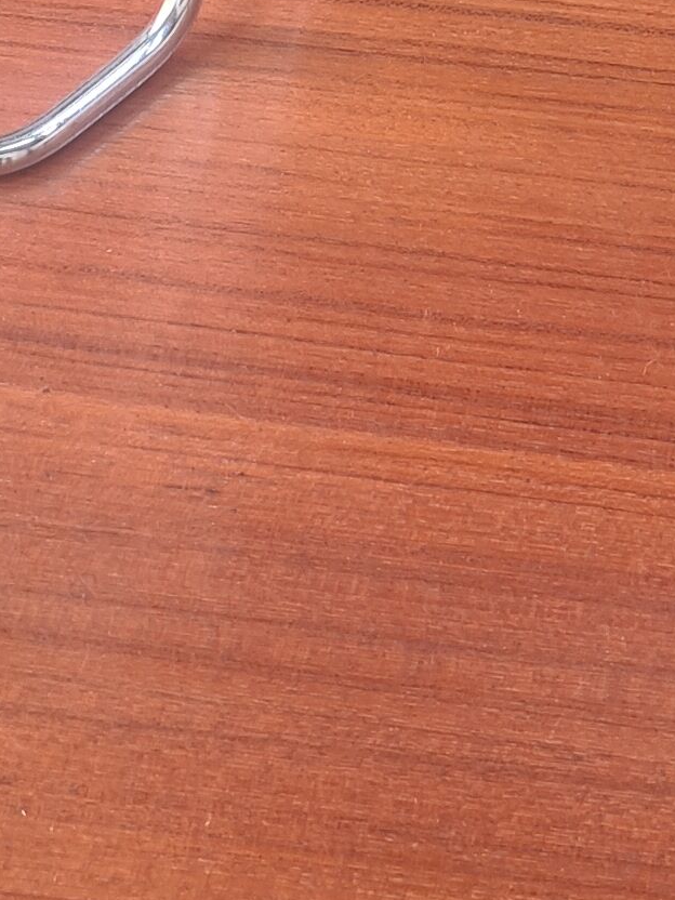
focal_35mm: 126
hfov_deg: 11.7
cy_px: -238
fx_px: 3276
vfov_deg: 15.0
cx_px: 645
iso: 80
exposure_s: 1/100
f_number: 1.8
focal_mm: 5.4
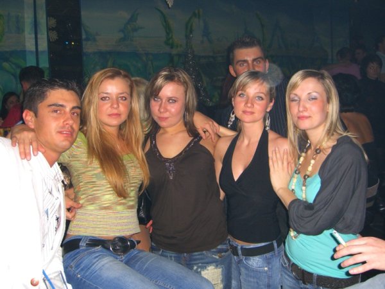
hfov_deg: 49.0
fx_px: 423
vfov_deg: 37.7
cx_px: 192
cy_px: 144
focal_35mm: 38
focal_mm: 7.9
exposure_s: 1/60
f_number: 2.8
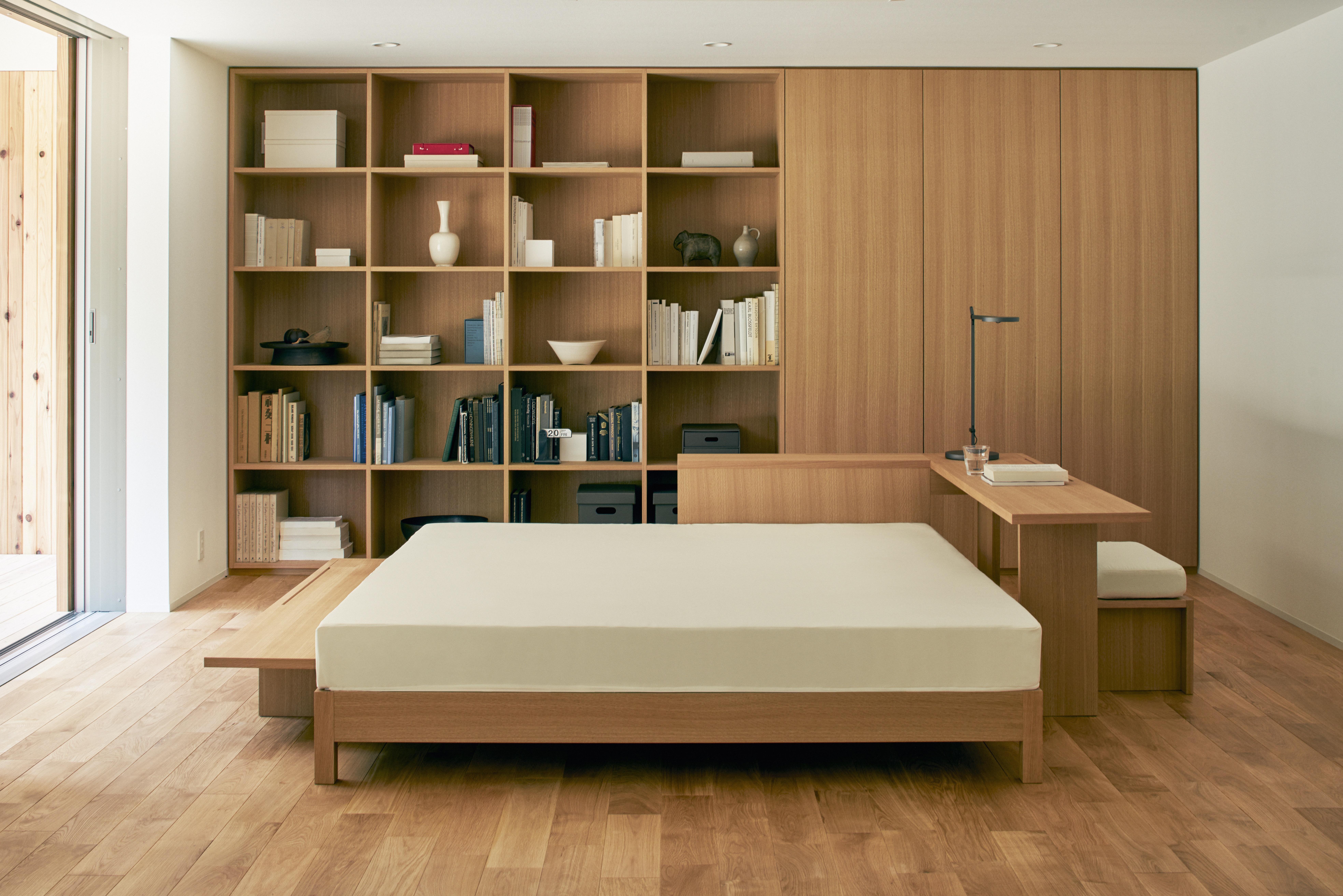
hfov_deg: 43.6
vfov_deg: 29.9
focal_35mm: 45
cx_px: 672
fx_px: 1679
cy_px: 448
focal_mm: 45
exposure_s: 1/4
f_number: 11
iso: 200
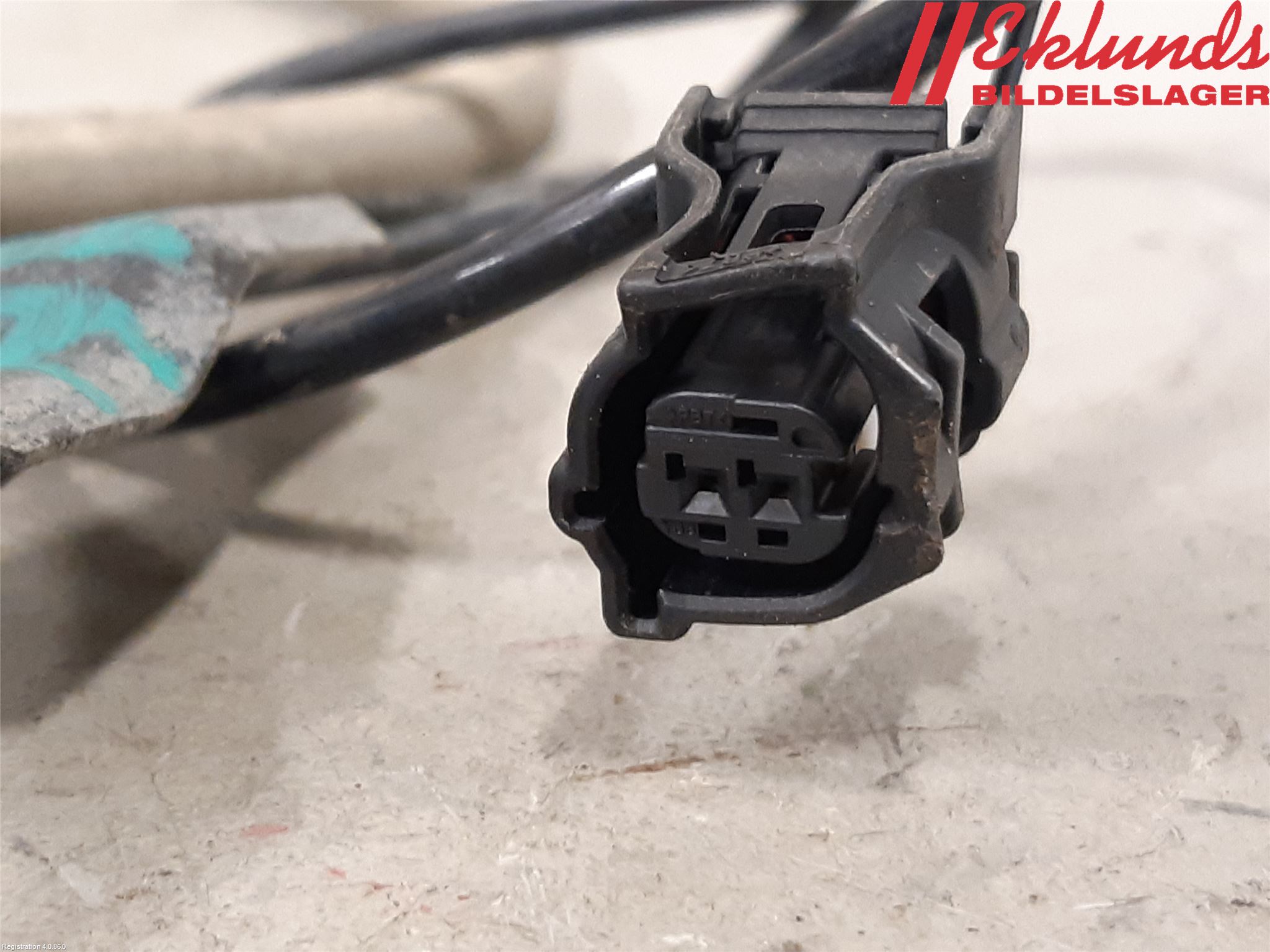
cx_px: 635
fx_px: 954
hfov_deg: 67.3
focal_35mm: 26
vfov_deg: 53.1
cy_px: 476
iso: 250
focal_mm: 3.93
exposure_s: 1/25
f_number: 1.7
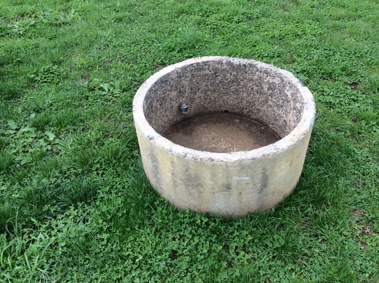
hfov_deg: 56.9
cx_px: 190
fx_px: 350
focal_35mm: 32
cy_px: 142
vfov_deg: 44.1
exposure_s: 1/221
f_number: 2.4
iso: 32
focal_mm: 3.3
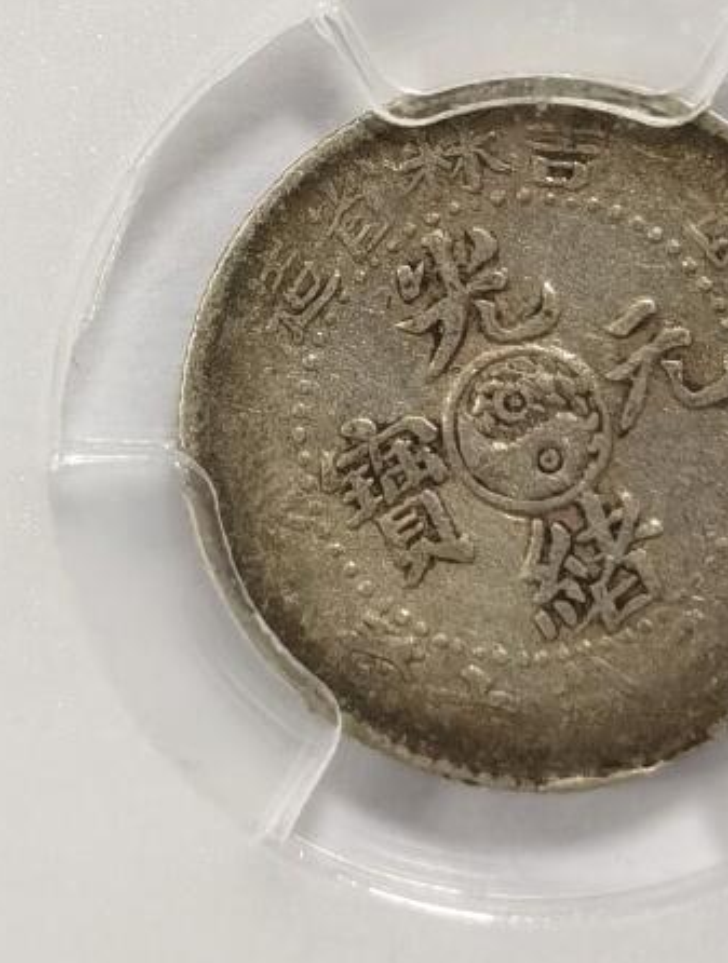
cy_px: -112
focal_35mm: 218
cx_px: 525
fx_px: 6084
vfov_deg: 9.0
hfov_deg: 6.8
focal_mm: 5.56
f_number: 16
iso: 125
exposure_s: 1/100
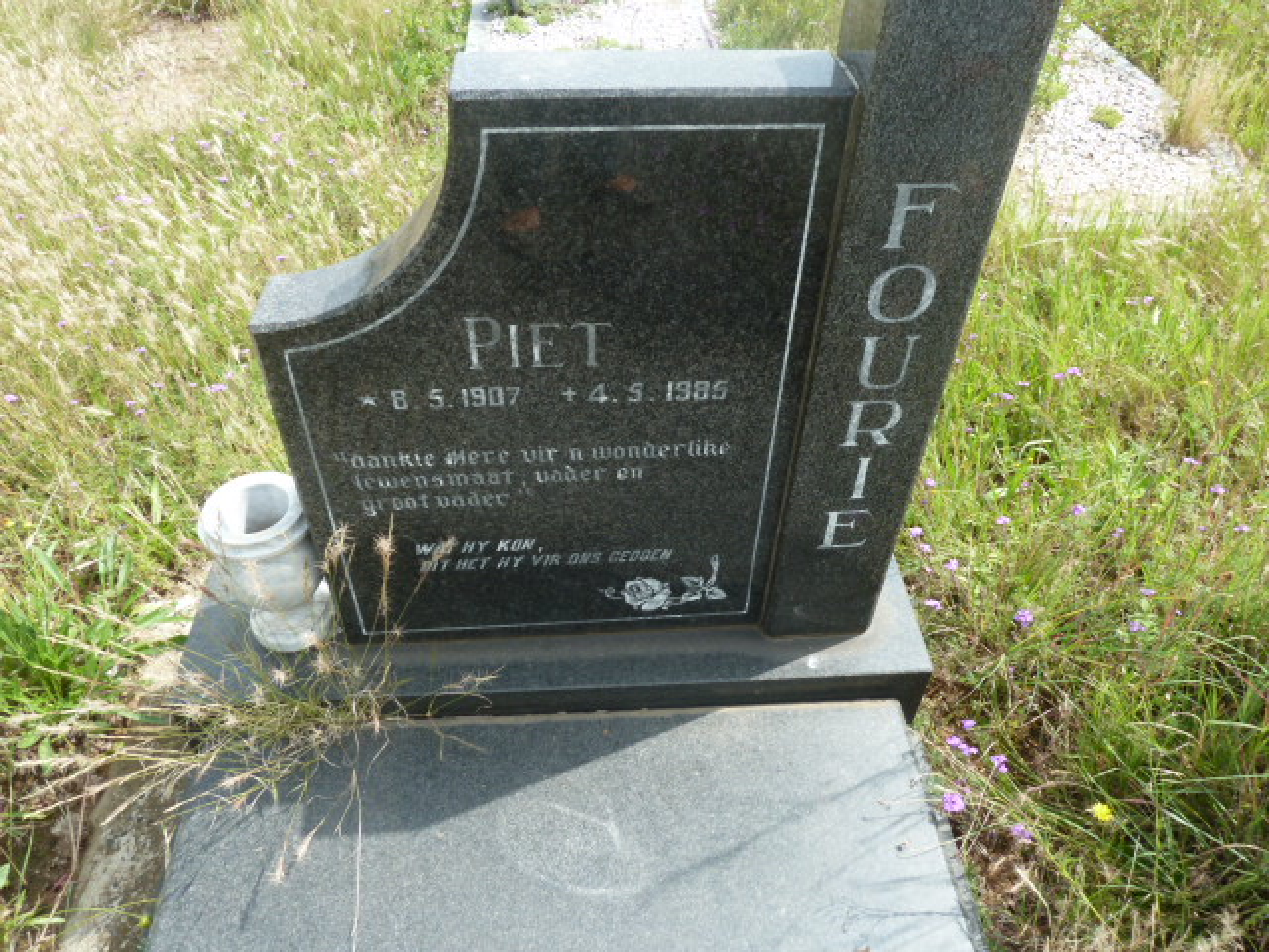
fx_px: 916
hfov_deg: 69.4
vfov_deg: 54.9
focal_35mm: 25
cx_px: 634
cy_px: 476
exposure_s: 1/200
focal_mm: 4.1
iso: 80
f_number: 4
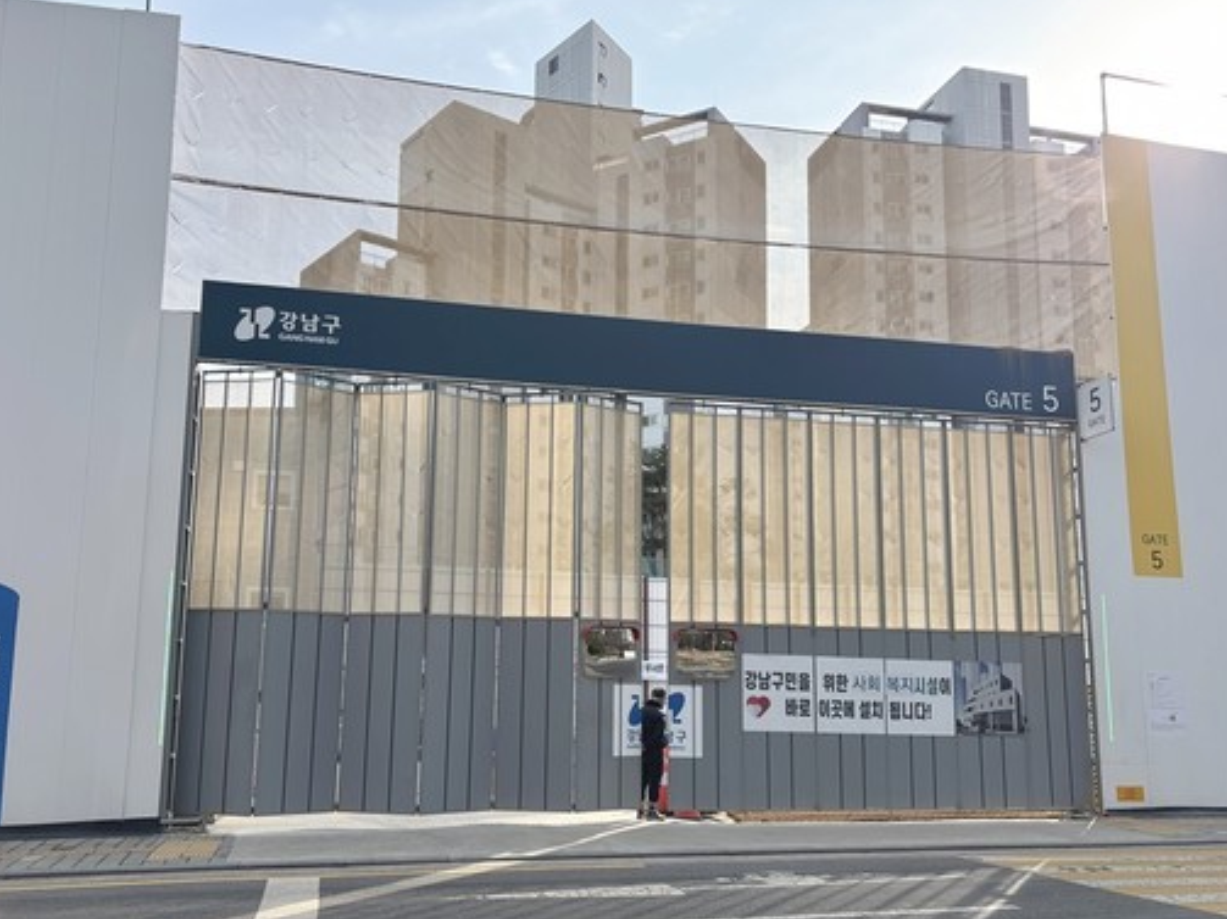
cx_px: 583
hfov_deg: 58.3
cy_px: 517
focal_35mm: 31
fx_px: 1099
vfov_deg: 45.3
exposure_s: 1/1279
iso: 50
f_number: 1.6
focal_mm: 5.96
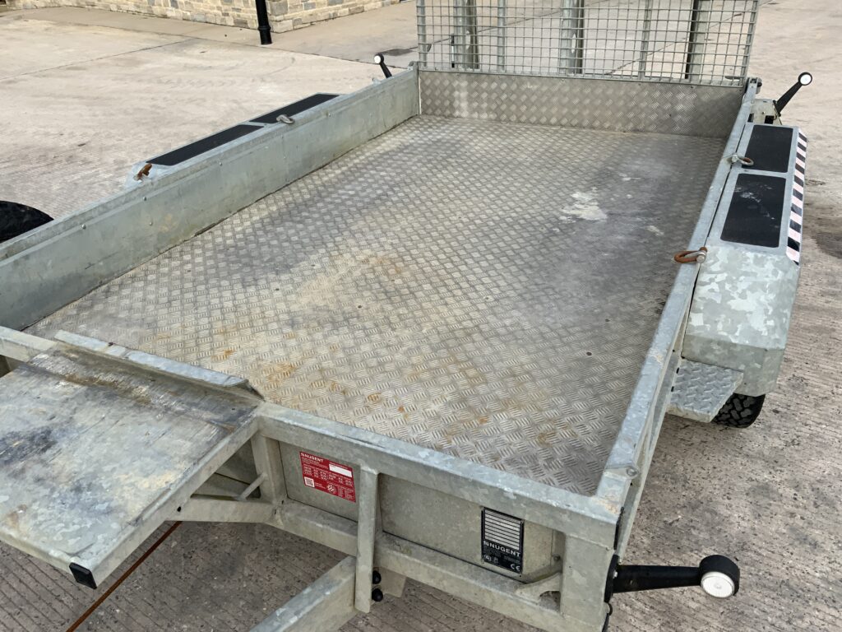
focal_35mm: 29
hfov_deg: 61.7
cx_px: 421
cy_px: 316
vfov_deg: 48.2
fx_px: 705
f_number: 1.8
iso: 16
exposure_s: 1/728
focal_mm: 3
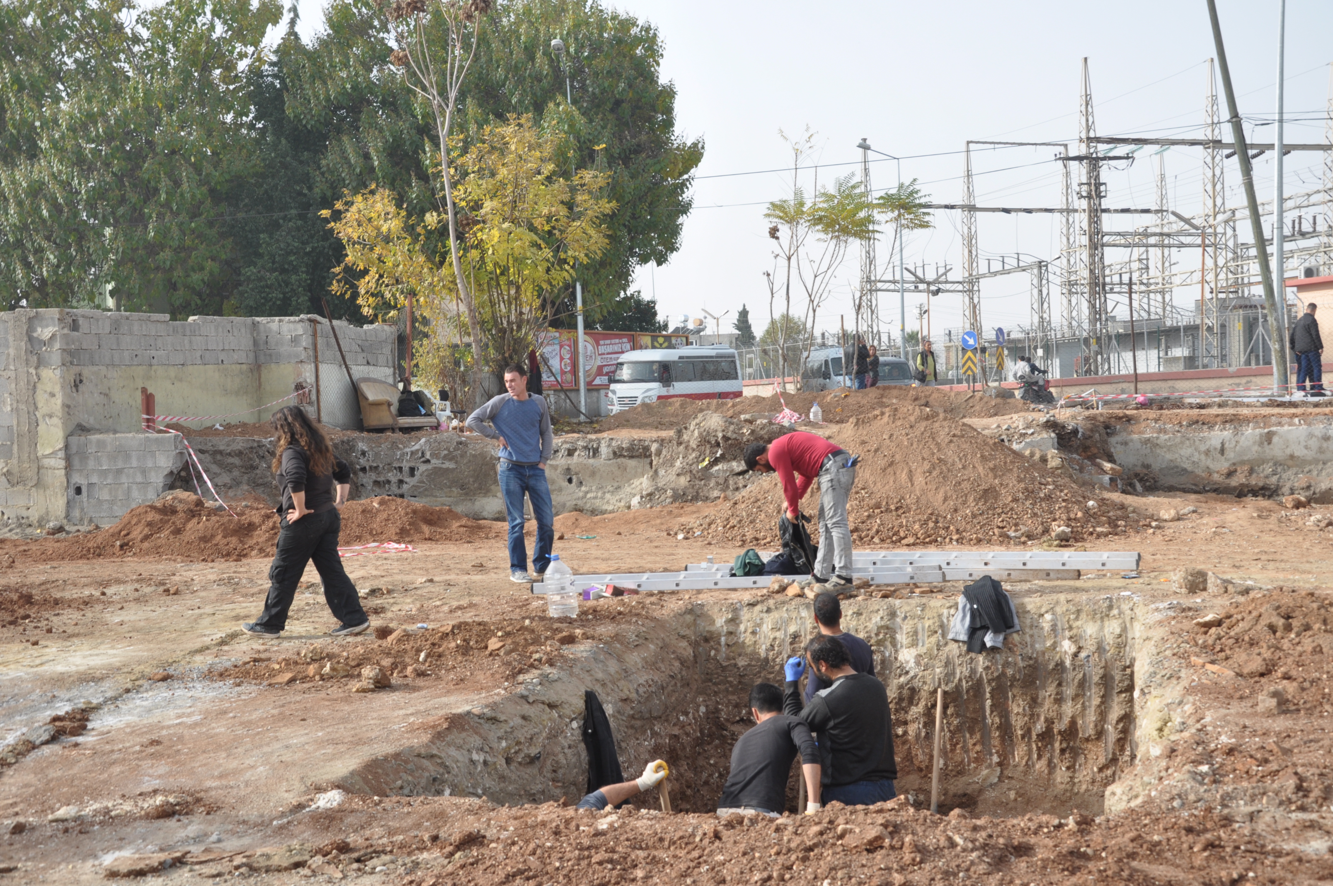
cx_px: 666
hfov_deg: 46.4
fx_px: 1553
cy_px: 443
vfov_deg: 31.8
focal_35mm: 42
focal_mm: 28
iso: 200
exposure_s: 1/250
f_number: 8
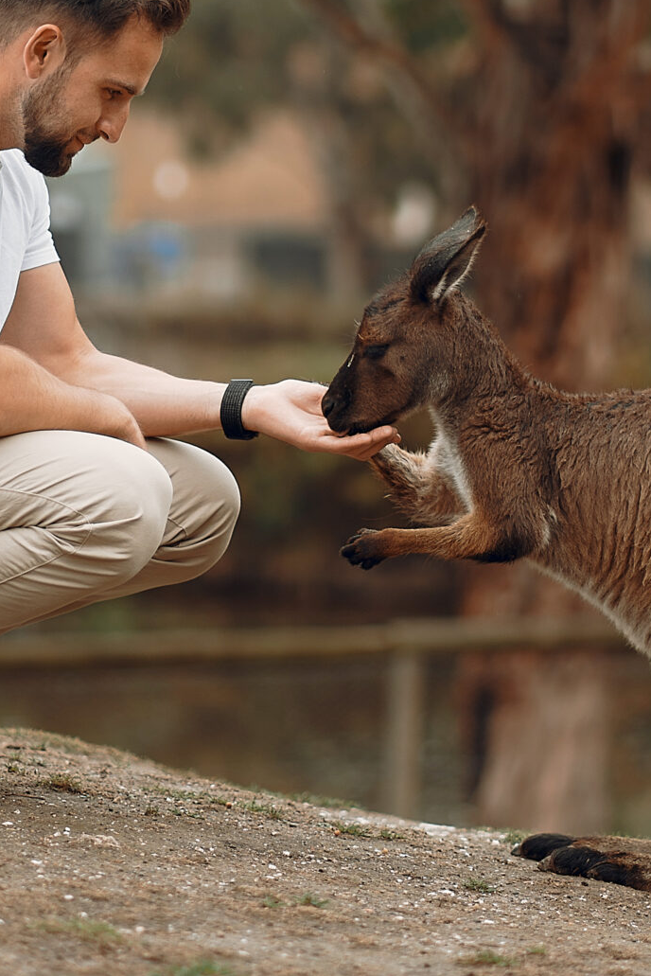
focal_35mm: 211
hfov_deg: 6.5
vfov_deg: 9.7
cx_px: 382
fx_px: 5719
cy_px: 305
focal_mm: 85
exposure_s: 1/640
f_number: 1.8
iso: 100
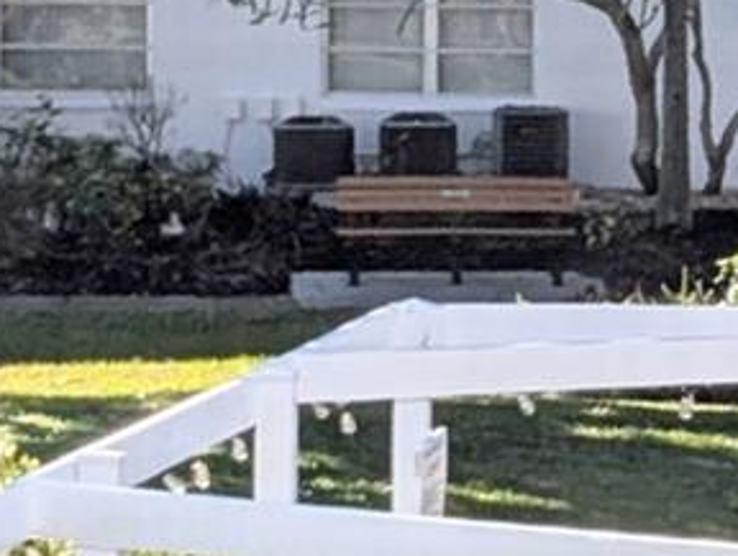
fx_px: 5787
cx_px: 1453
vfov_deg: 5.5
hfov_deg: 7.1
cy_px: 210
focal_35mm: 271
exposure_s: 1/432
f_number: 1.68
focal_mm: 6.9
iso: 19
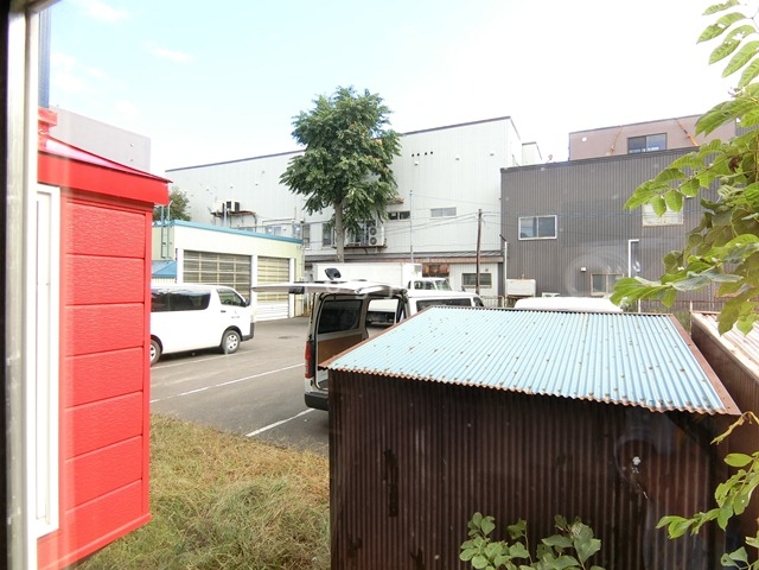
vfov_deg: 68.7
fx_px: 417
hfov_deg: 84.7
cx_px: 380
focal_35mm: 19
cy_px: 285
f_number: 2.7
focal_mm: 4.06
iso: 80
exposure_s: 1/250
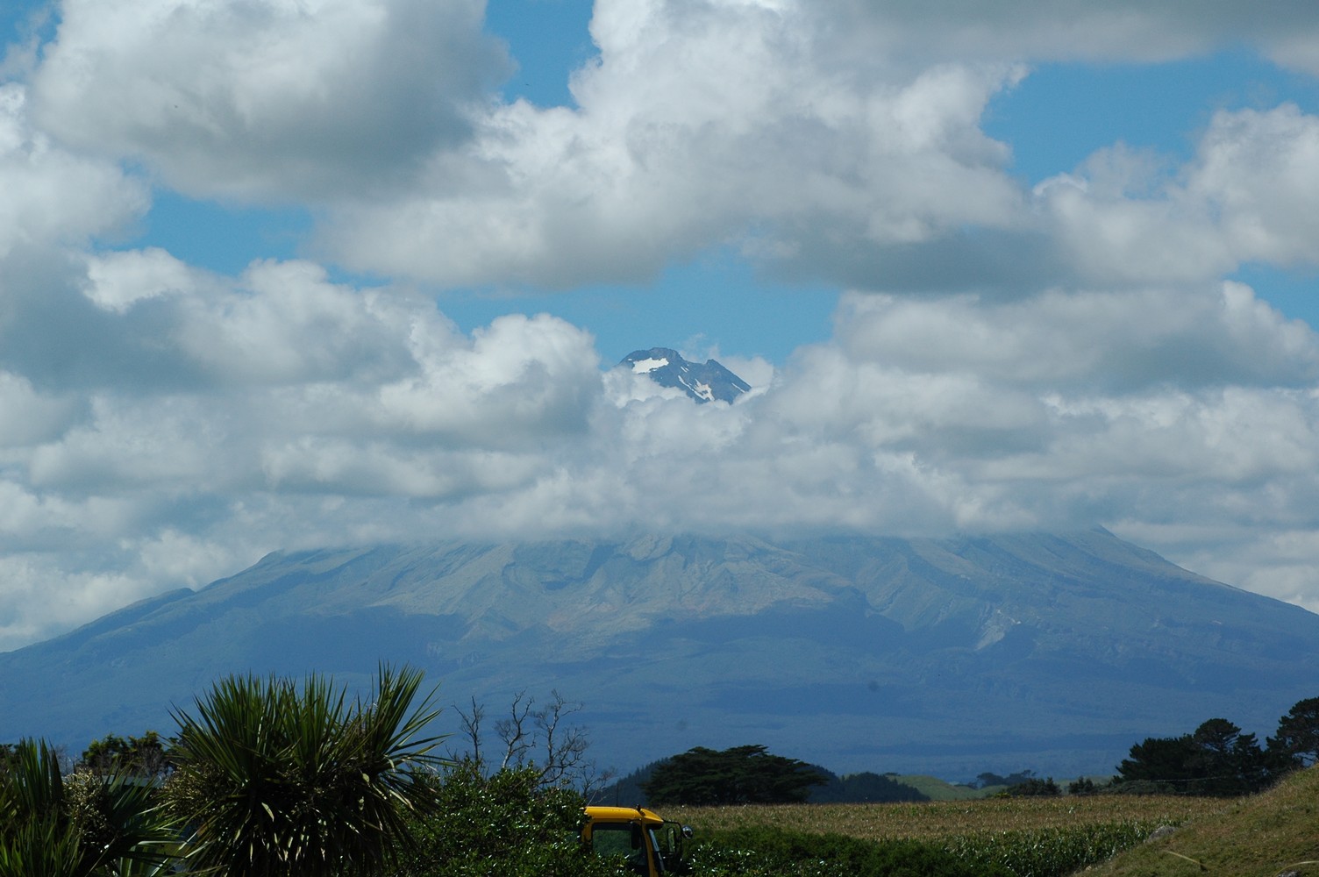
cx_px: 660
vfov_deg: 9.0
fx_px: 5601
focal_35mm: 153
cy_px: 438
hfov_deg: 13.4
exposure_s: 1/640
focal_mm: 102
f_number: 10
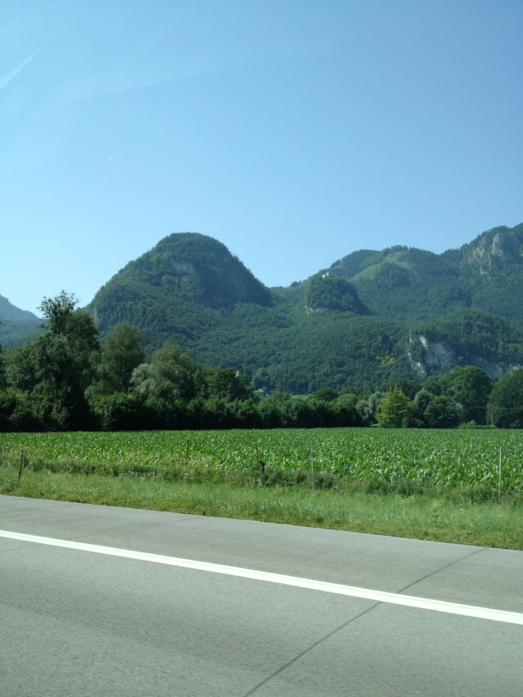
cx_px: 262
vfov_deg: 52.6
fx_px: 705
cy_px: 348
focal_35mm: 35
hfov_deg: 40.7
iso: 64
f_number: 2.4
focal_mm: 4.28
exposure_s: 1/1042
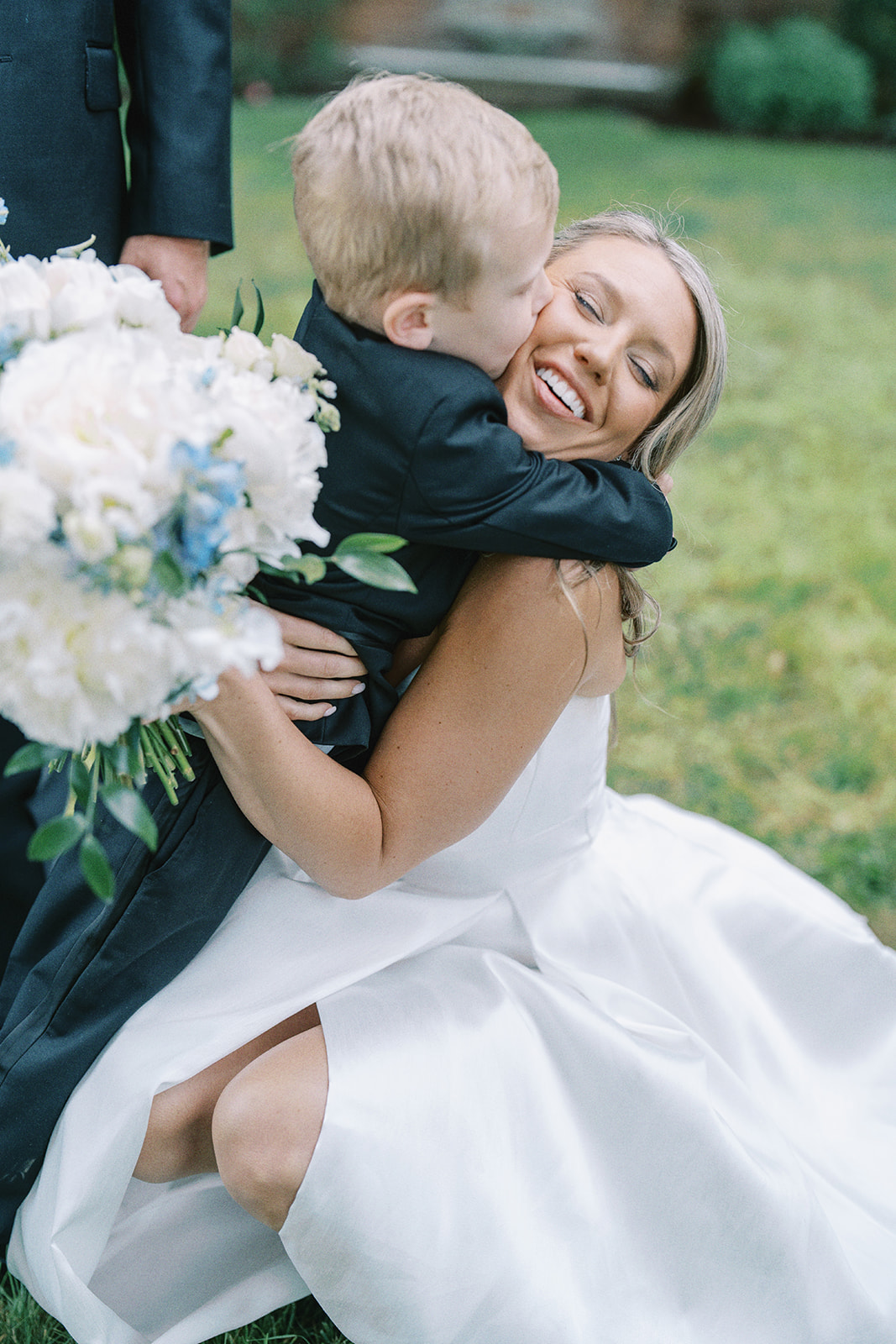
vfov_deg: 39.6
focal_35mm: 50
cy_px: 672
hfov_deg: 27.0
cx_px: 448
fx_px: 1866
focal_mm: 50
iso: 640
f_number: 2
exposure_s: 1/800
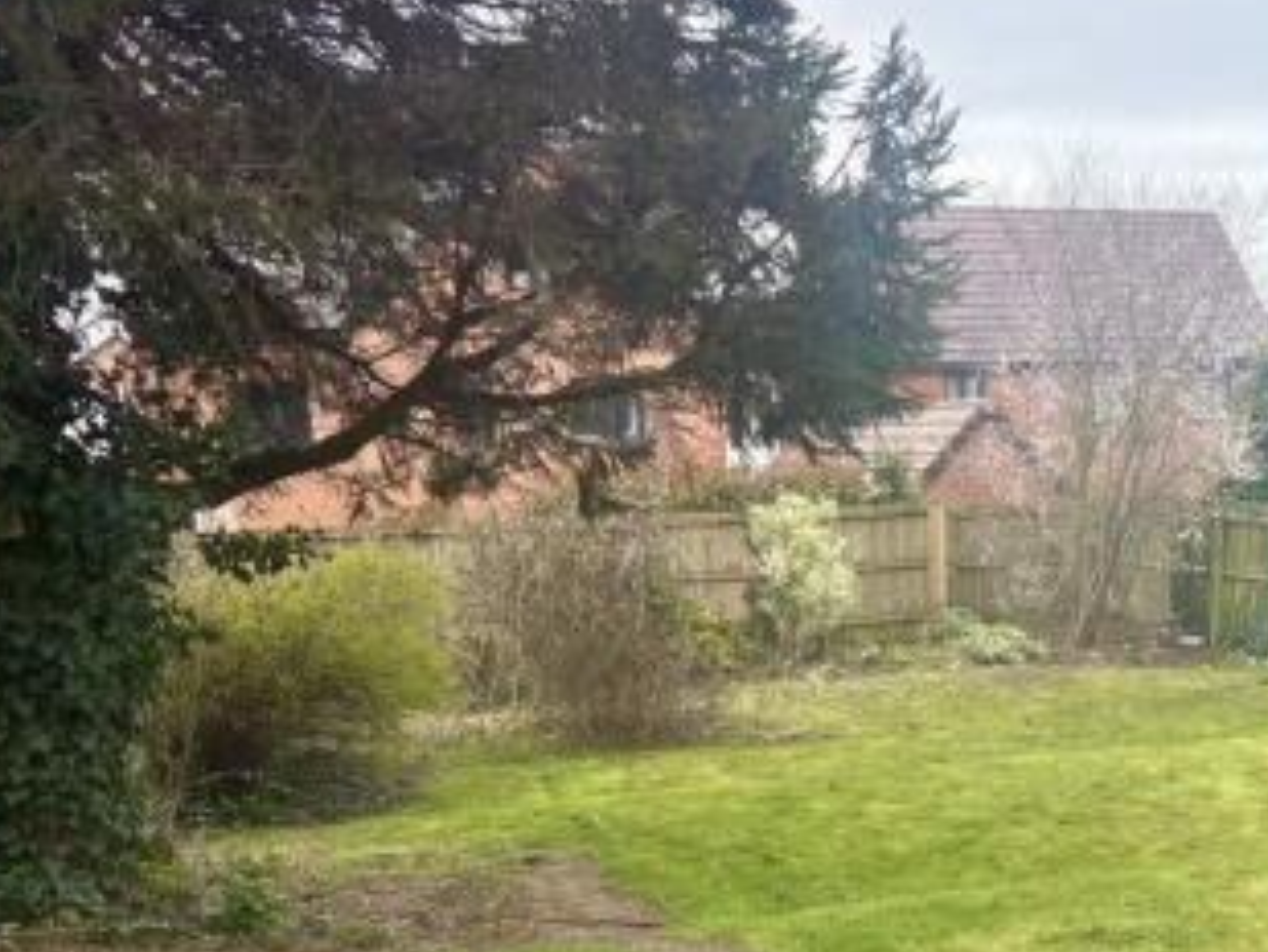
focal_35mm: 49
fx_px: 1796
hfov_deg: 38.0
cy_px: 839
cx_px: 942
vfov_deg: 28.6
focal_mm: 5.96
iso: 40
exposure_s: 1/256
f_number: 1.6
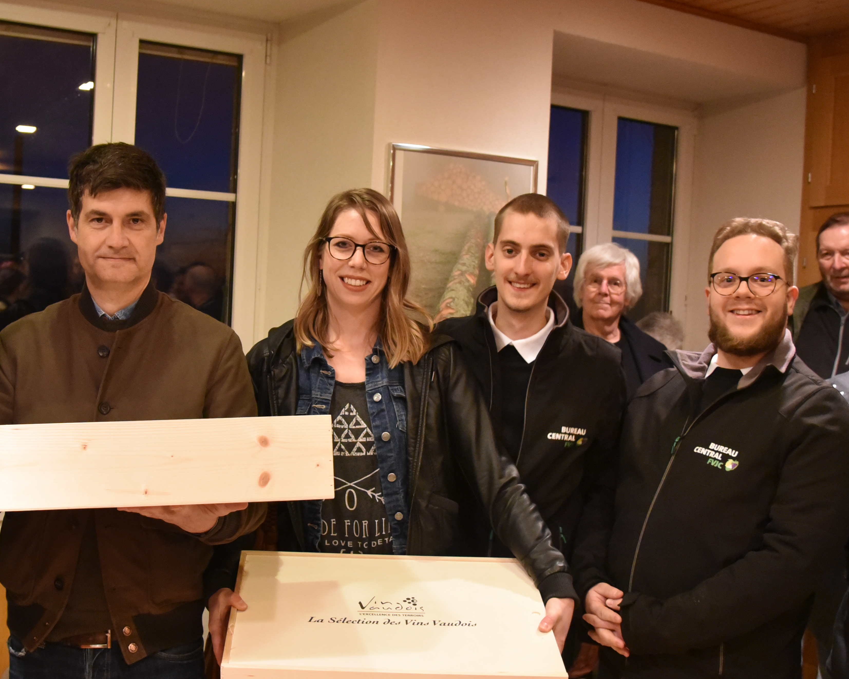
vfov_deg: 36.5
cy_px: 351
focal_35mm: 41
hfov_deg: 44.6
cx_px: 341
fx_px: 1030
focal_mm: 24
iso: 6400
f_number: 4
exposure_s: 1/50
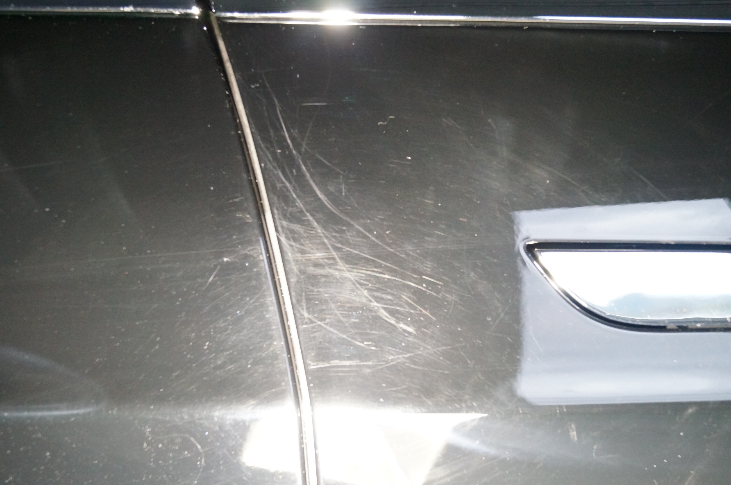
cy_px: 242
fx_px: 791
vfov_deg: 34.1
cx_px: 366
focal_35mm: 39
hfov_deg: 49.6
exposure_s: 1/160
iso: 3200
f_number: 4
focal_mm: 26
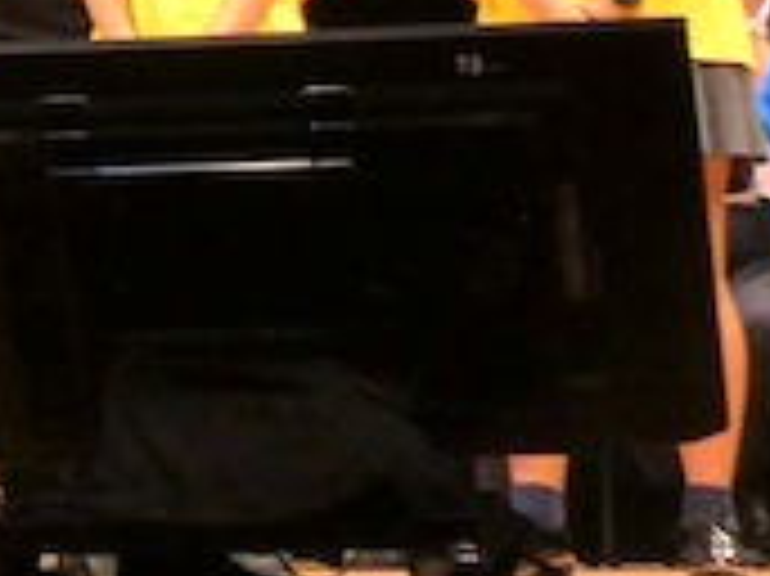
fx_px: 5779
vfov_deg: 5.6
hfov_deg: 7.1
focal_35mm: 260
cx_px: -1232
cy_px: -378
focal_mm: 8.4
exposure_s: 1/80
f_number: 4
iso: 400
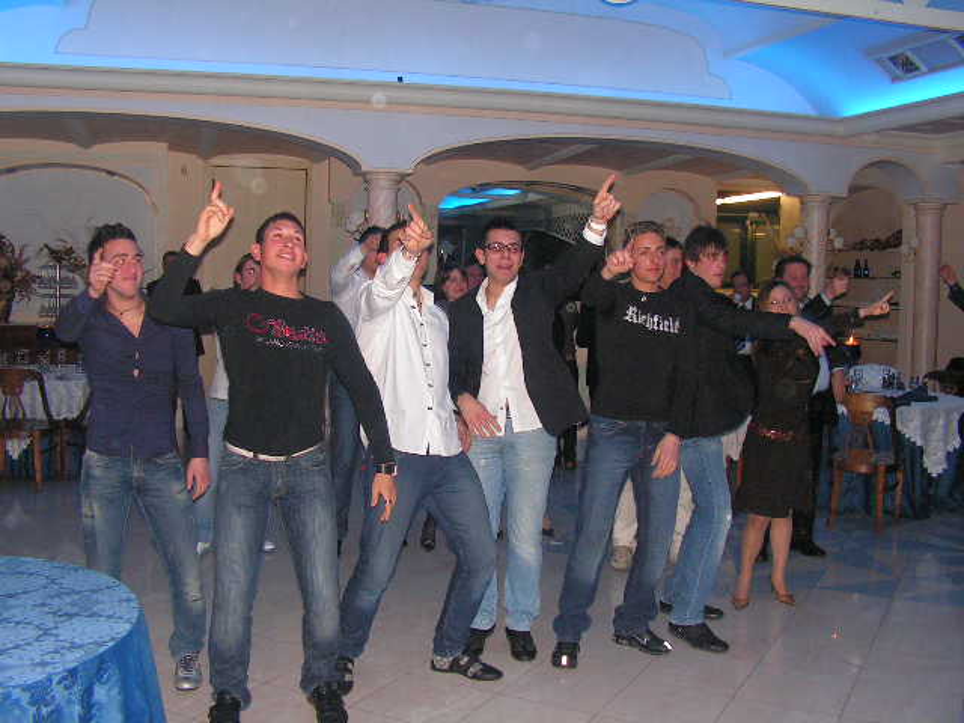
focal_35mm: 36
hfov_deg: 51.4
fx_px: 1003
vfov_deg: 39.7
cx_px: 482
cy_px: 362
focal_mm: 6
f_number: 3.2
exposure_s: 1/40
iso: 200
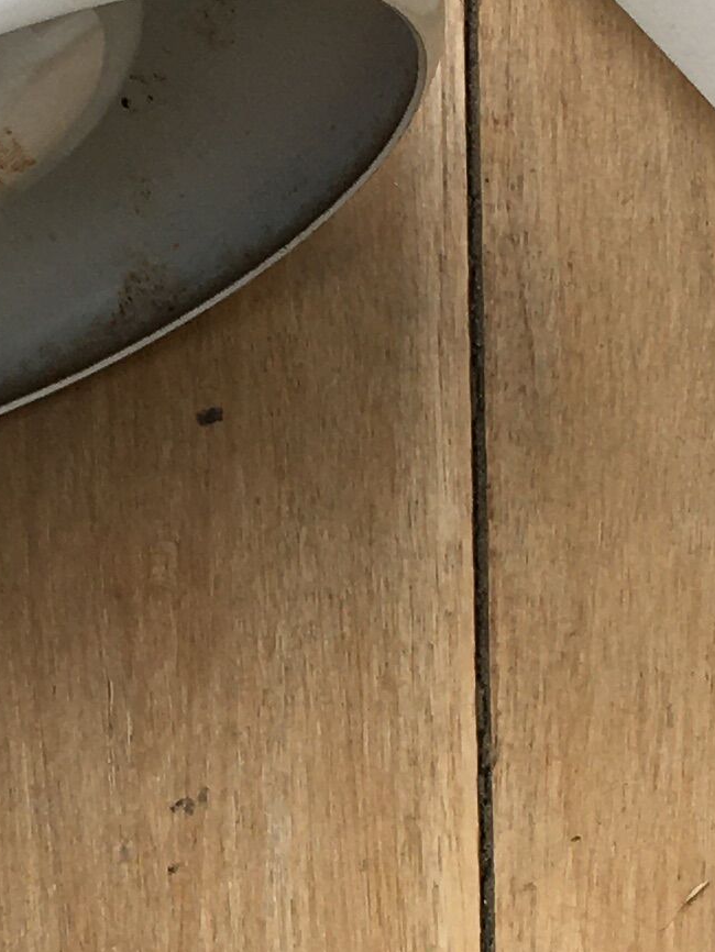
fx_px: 3716
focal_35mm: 135
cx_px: 30
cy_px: 789
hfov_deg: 10.9
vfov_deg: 14.5
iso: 25
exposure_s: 1/285
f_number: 2.2
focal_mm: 4.15
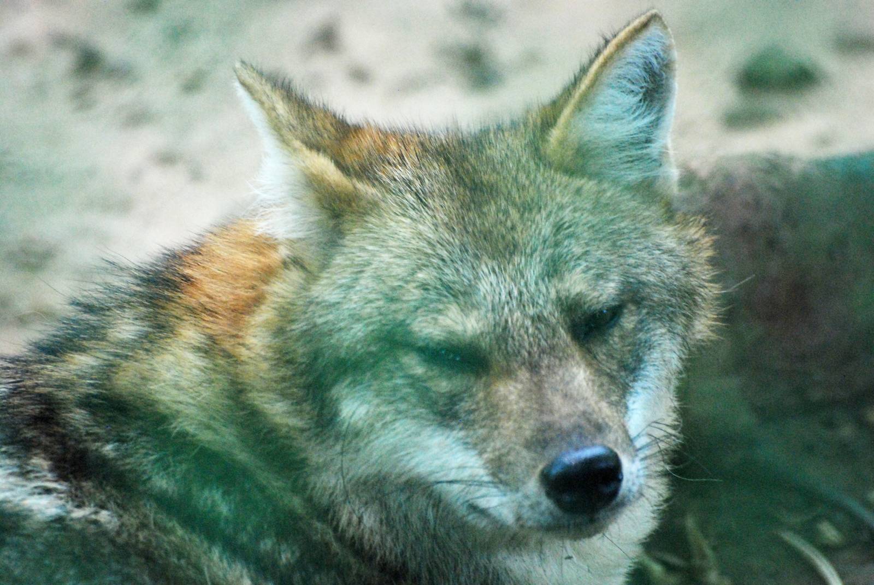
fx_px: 10938
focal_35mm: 450
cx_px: 437
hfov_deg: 4.6
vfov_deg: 3.1
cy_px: 292
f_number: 5.6
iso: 1600
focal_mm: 300
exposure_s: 1/160
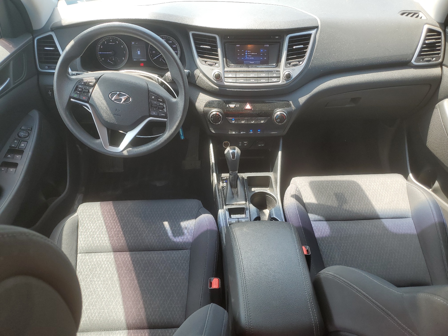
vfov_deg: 53.1
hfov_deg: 67.3
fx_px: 336
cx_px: 224
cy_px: 168
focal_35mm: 26
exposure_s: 1/217
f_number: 1.5
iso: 50
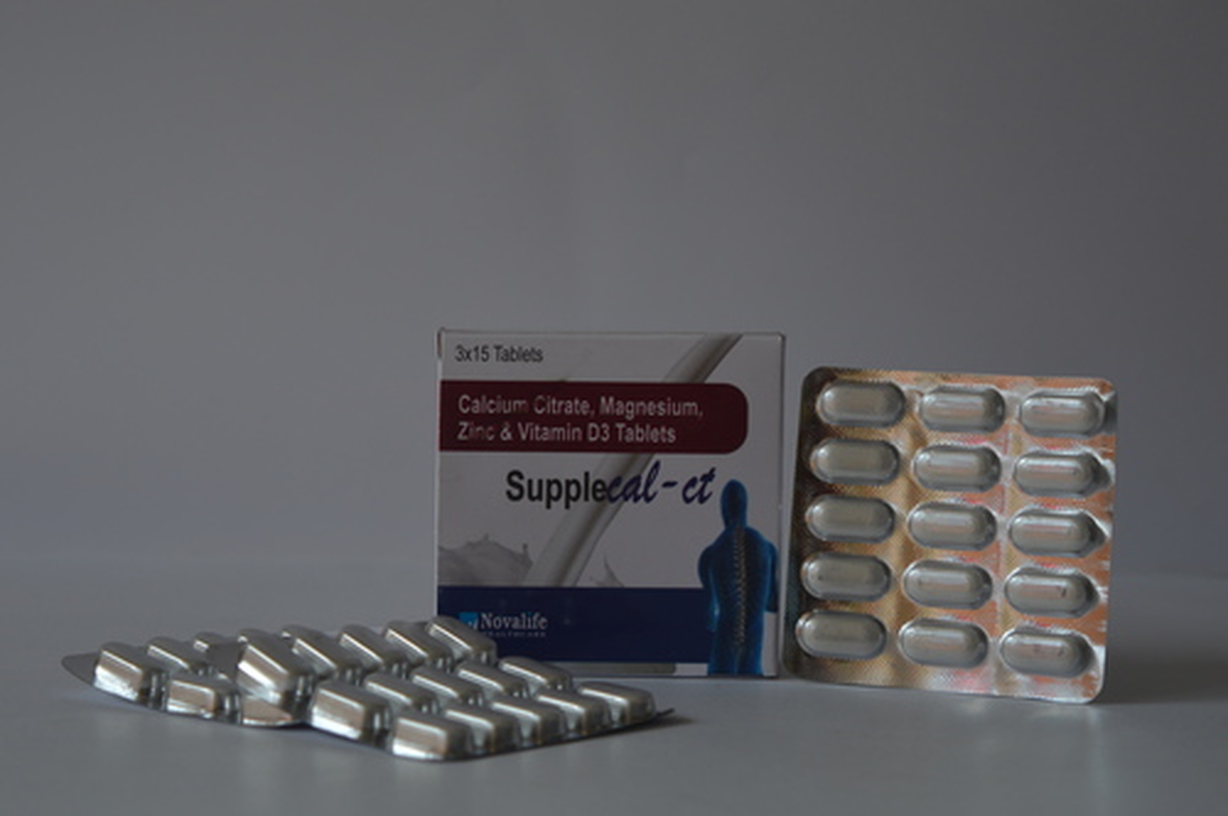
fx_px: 2810
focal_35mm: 82
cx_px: 614
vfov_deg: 16.5
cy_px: 408
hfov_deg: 24.6
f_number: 6.3
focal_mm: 55
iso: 100
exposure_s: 1/100
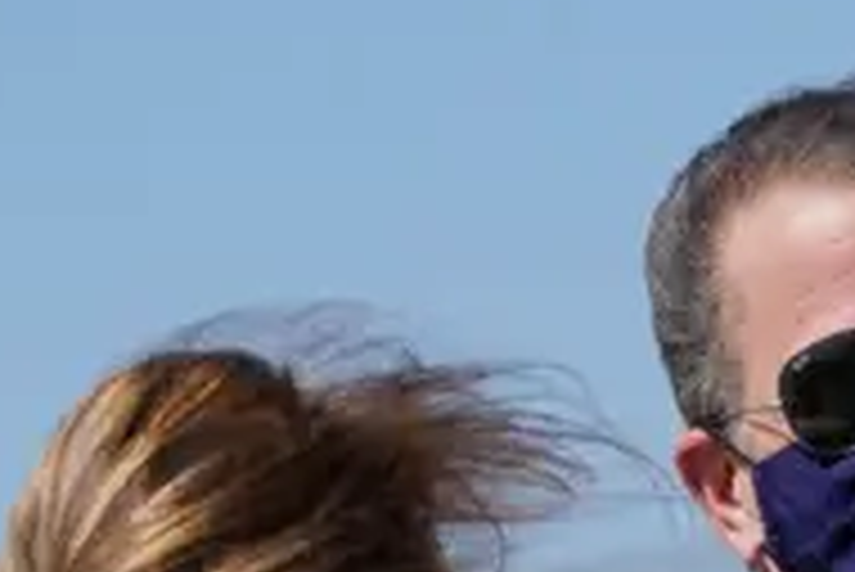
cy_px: 1212
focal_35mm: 1023
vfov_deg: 1.3
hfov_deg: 2.0
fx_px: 24314
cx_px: 1336
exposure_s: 1/1000
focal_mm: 221
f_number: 5.6
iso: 125
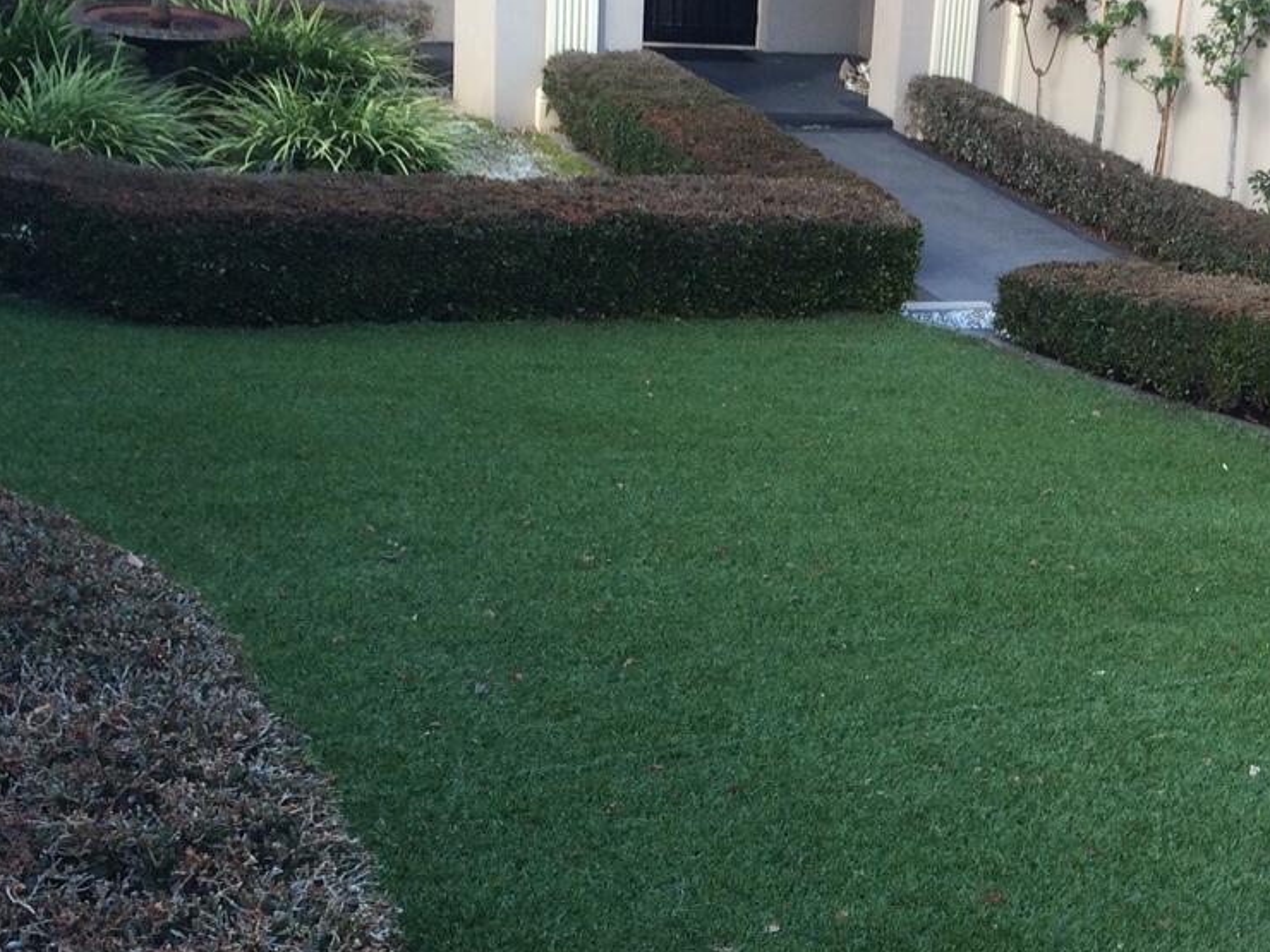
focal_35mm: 64
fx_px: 2348
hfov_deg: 28.9
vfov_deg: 22.9
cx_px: 1176
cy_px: 607
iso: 32
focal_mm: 4.15
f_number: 2.2
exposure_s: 1/277
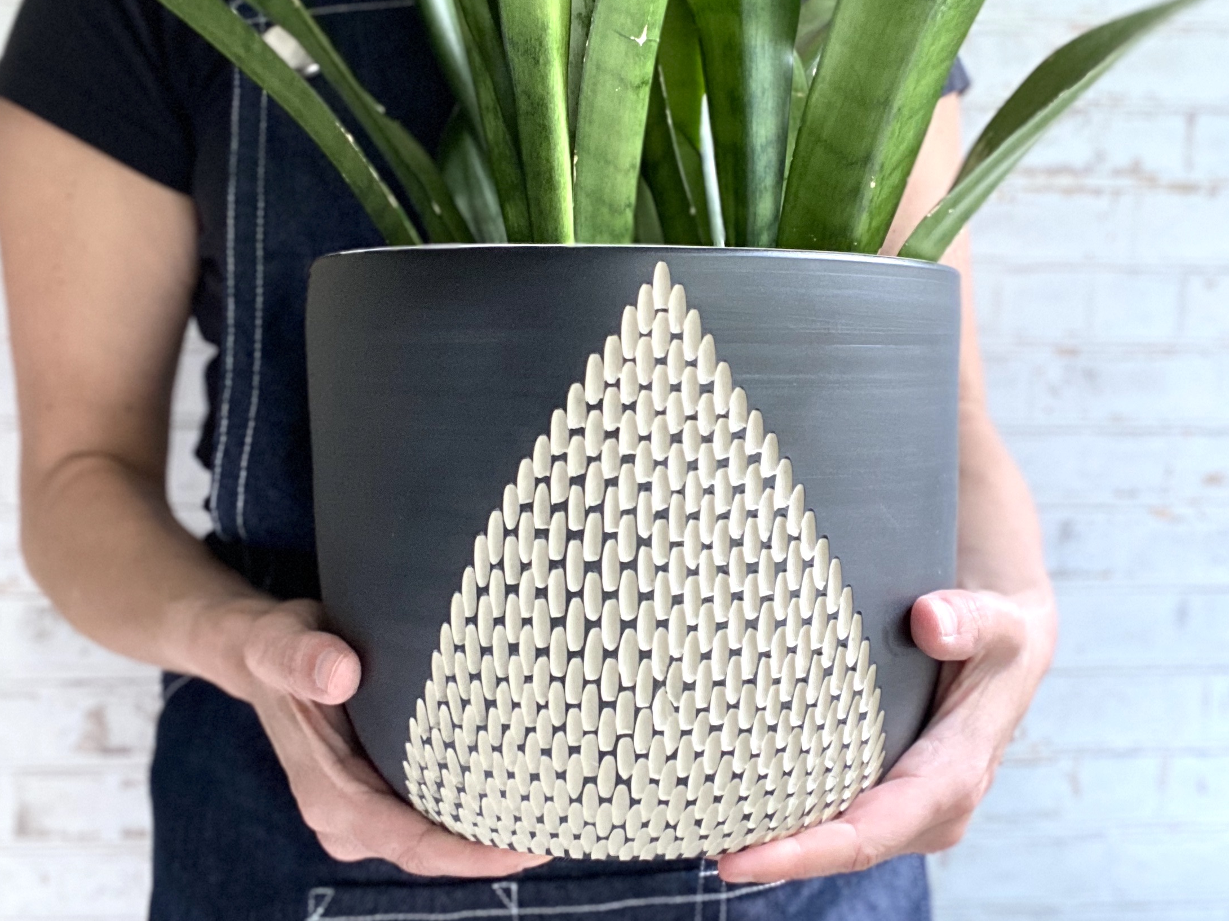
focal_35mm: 31
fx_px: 1101
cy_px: 468
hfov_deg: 58.4
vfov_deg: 45.4
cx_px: 614
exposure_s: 1/60
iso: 200
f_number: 2.2
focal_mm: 2.71
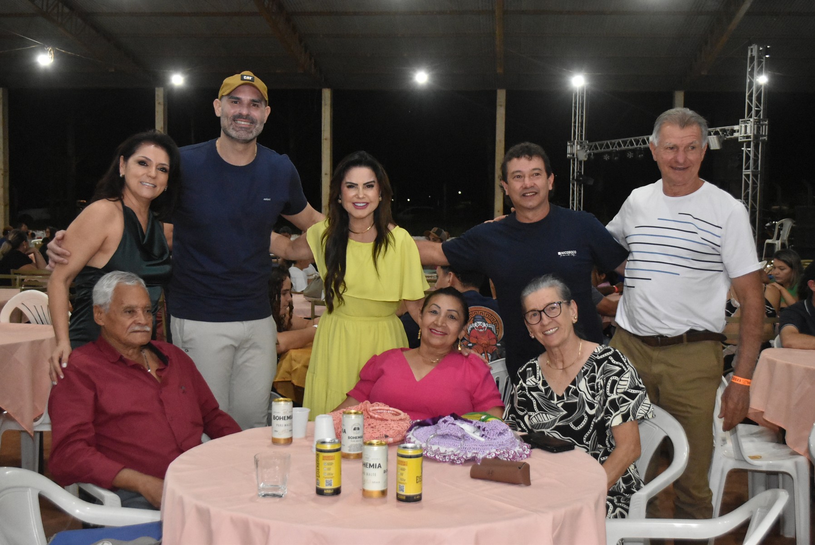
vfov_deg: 30.9
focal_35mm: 44
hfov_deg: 44.9
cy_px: 272
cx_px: 408
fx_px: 986
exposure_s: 1/80
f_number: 5
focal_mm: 29
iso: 5000
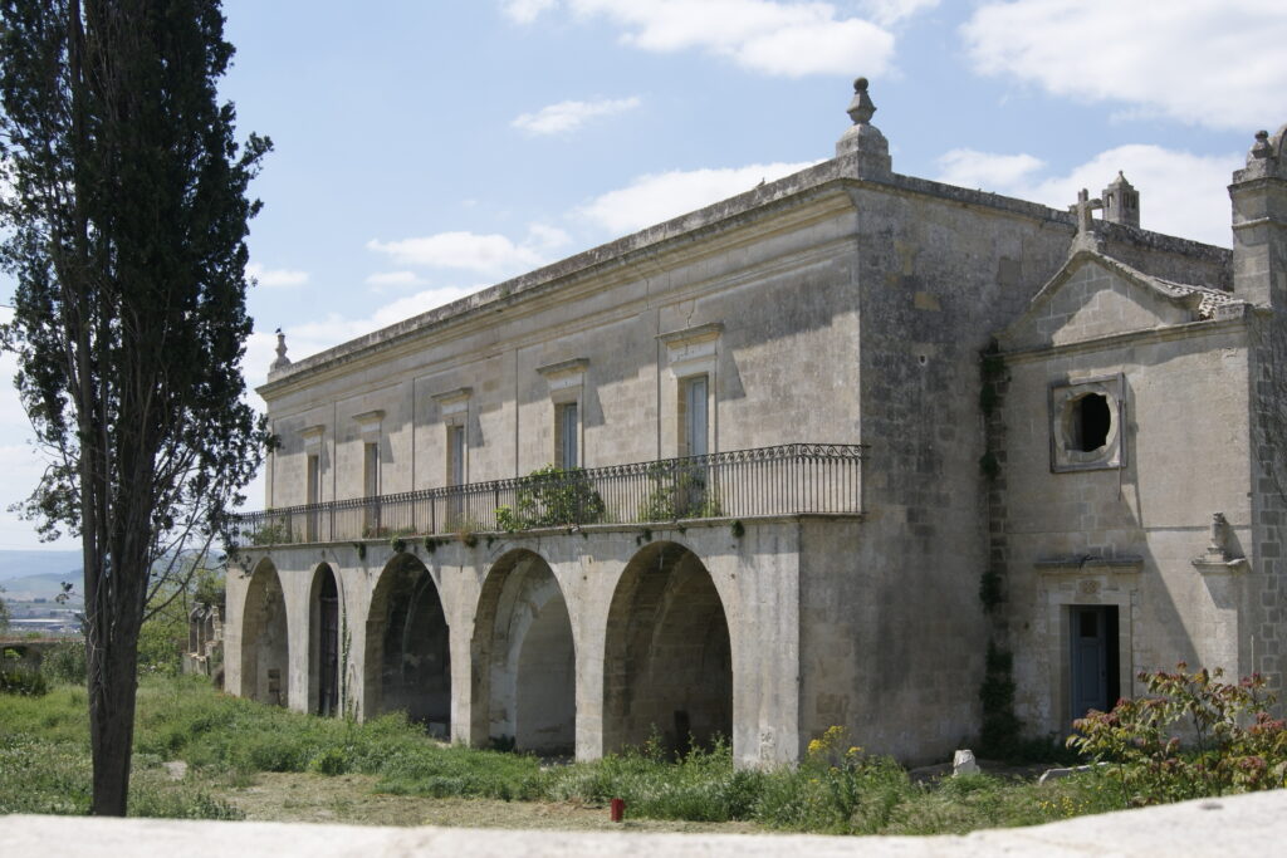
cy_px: 429
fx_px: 1502
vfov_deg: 31.9
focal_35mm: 42
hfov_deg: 46.4
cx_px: 644
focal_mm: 28
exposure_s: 1/160
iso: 100
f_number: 11
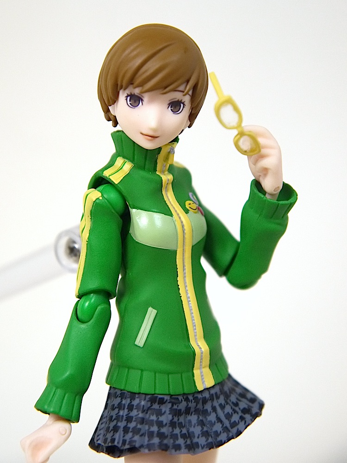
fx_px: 882
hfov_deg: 22.3
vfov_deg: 29.4
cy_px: 232
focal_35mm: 66
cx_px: 174
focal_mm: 33
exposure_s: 1/60
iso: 800
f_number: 5.2
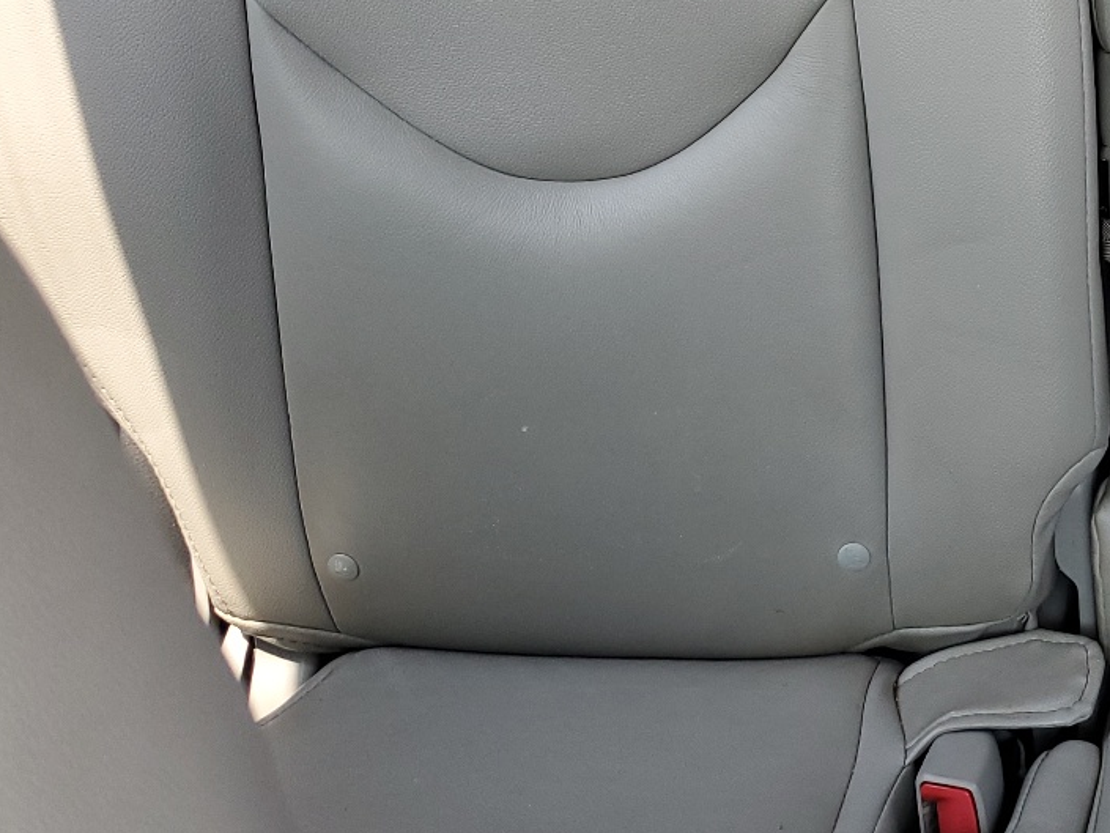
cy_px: 175
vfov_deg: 24.5
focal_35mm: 59
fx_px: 1892
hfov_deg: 29.5
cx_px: 1217
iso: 61
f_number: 1.5
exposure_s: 1/120
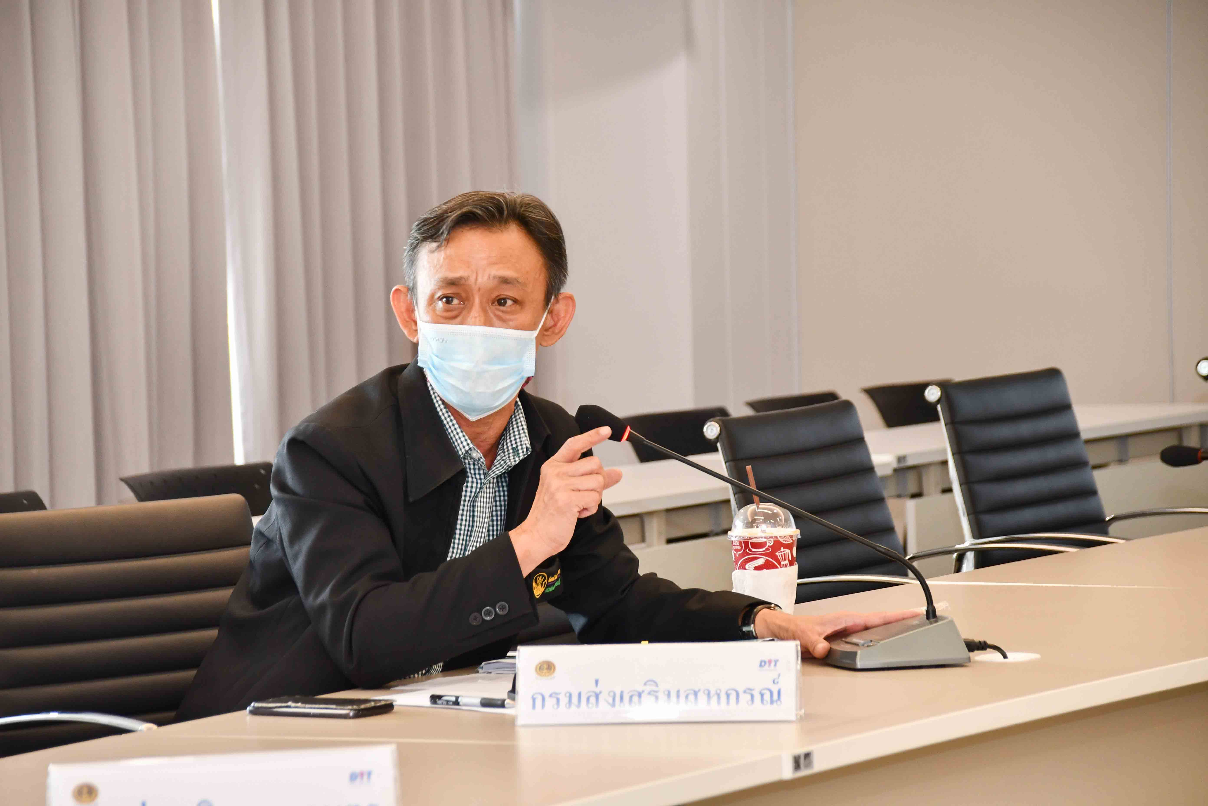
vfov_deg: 8.7
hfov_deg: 13.1
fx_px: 5268
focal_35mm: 157
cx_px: 604
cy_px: 403
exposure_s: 1/60
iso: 1100
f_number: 5.6
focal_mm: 105
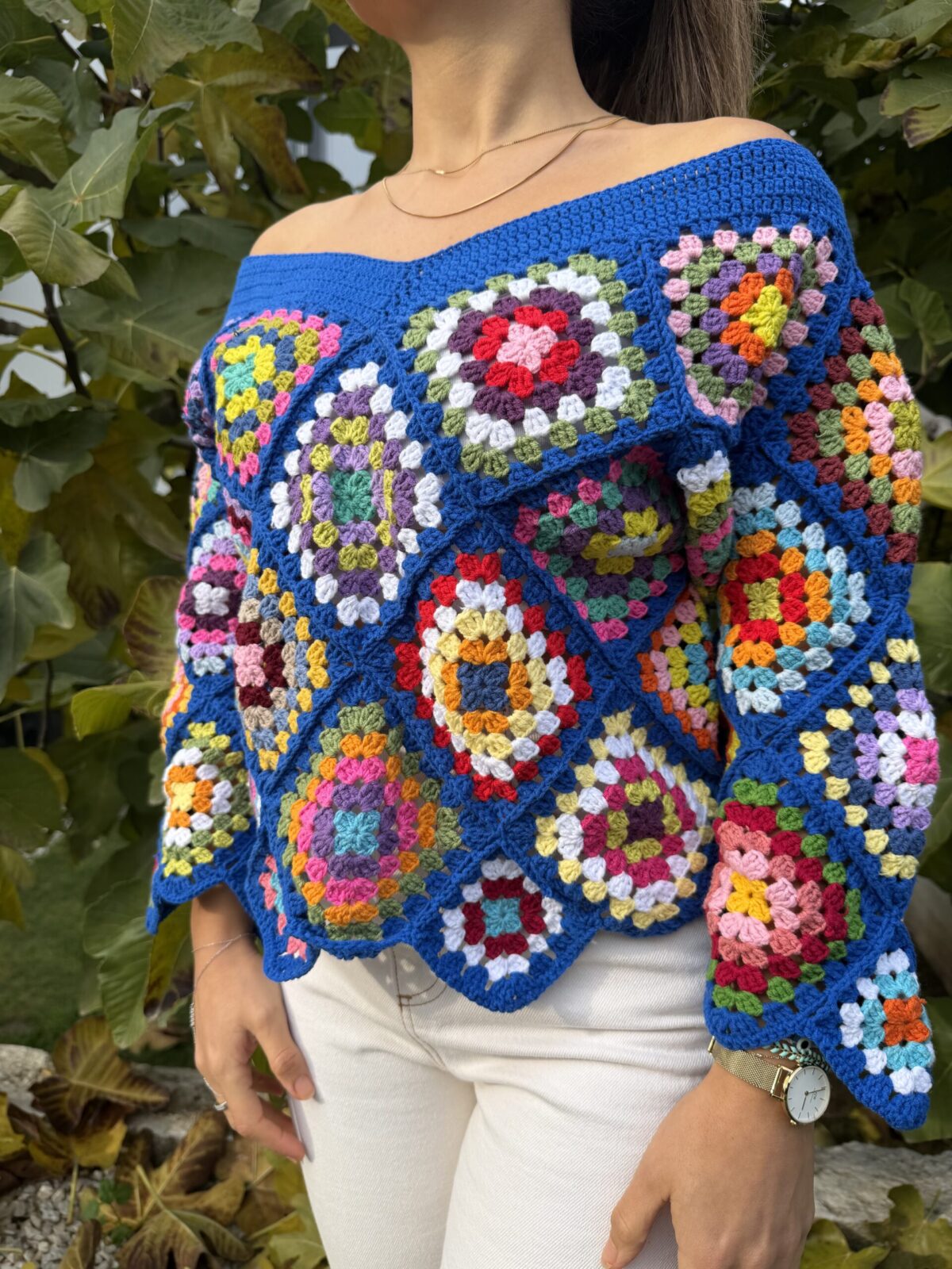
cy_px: 634
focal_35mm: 24
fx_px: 880
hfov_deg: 56.8
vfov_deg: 71.6
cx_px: 476
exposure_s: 1/1385
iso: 80
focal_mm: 6.76
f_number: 1.78
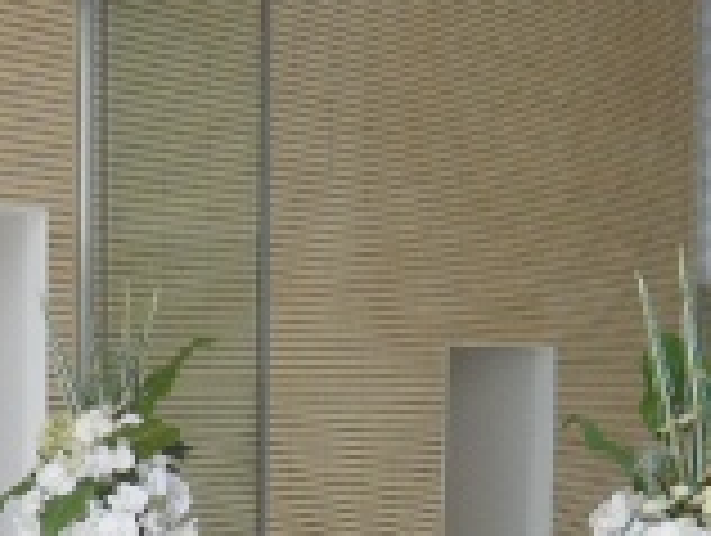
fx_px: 1399
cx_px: 261
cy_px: 441
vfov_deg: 21.4
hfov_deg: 28.4
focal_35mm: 68
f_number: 2.8
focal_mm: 4.6
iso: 100
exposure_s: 1/80
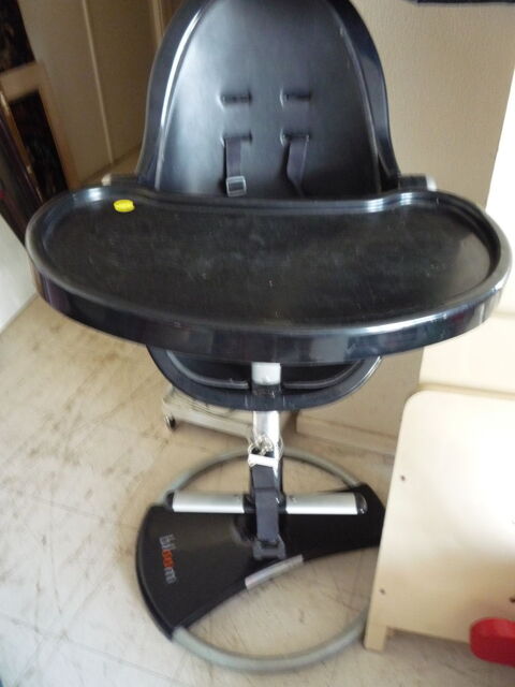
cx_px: 258
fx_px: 595
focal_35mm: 30
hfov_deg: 46.8
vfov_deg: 60.0
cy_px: 344
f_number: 3.3
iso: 400
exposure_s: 1/10
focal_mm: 5.2
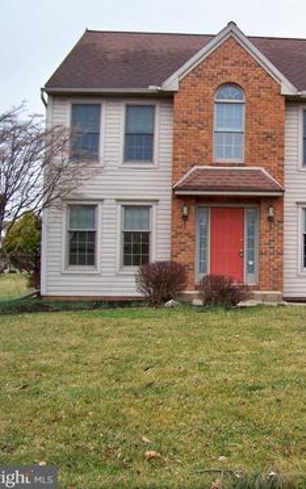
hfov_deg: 26.0
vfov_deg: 42.6
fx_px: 626
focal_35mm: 47
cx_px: 306
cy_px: 245
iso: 64
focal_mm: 5.85
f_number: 2.8
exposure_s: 1/125
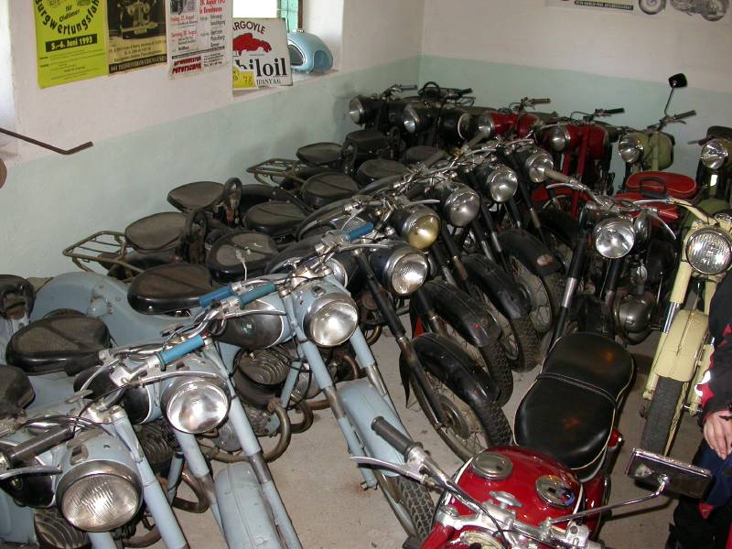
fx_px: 804
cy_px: 274
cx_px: 366
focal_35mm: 38
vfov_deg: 37.7
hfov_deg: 49.0
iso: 200
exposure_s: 1/60
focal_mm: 7.85
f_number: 2.6
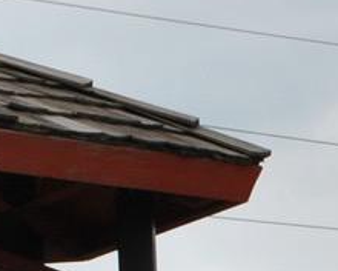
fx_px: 4201
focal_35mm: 420
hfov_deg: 4.6
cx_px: 446
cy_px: 517
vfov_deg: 3.7
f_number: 10
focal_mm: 32
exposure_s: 1/200
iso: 100
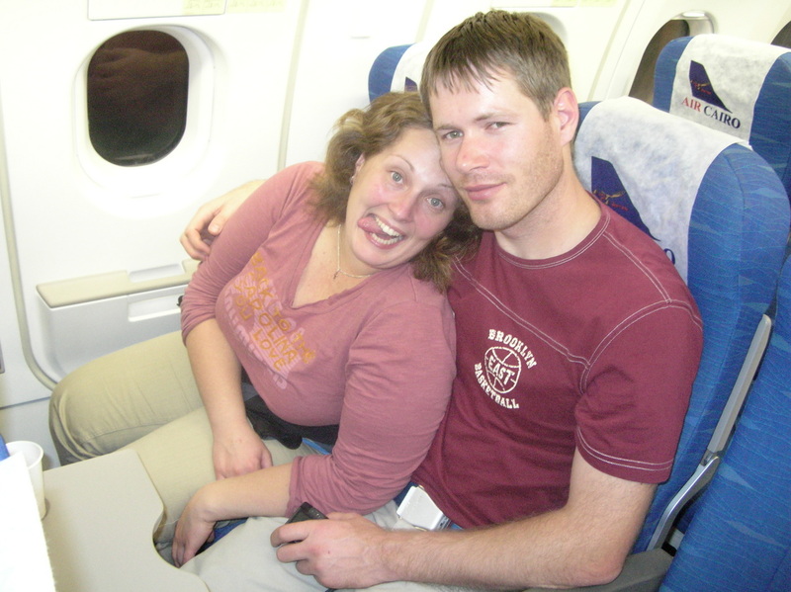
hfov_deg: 51.4
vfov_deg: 39.6
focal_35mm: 36
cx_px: 396
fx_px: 822
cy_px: 296
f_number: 2.7
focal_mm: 6
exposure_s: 1/18.7
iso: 300
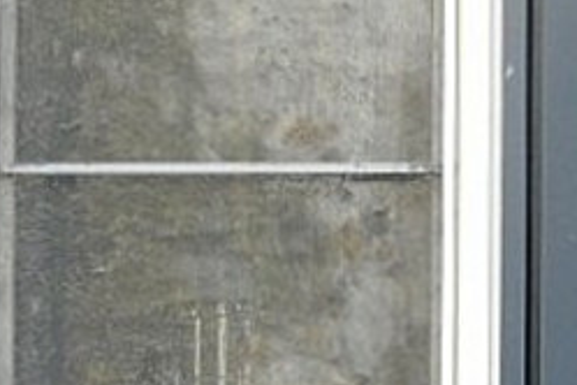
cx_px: 1096
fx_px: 4455
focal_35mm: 278
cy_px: 974
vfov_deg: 4.8
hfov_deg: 7.2
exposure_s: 1/60
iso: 560
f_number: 8
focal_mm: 24
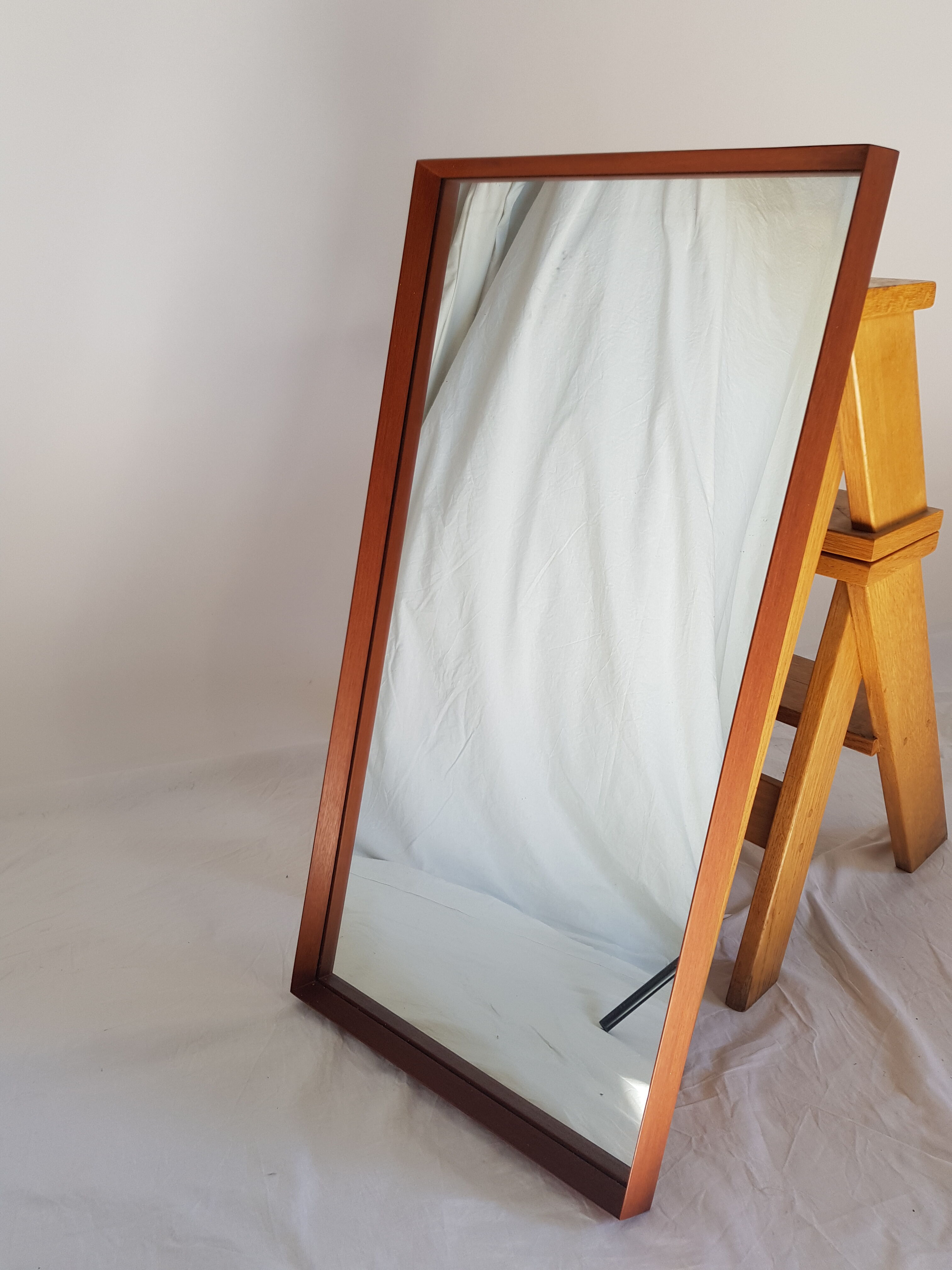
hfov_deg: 53.1
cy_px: 635
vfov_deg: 67.3
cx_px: 476
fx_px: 953
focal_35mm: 26
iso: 40
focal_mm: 4.2
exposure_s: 1/253
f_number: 1.7
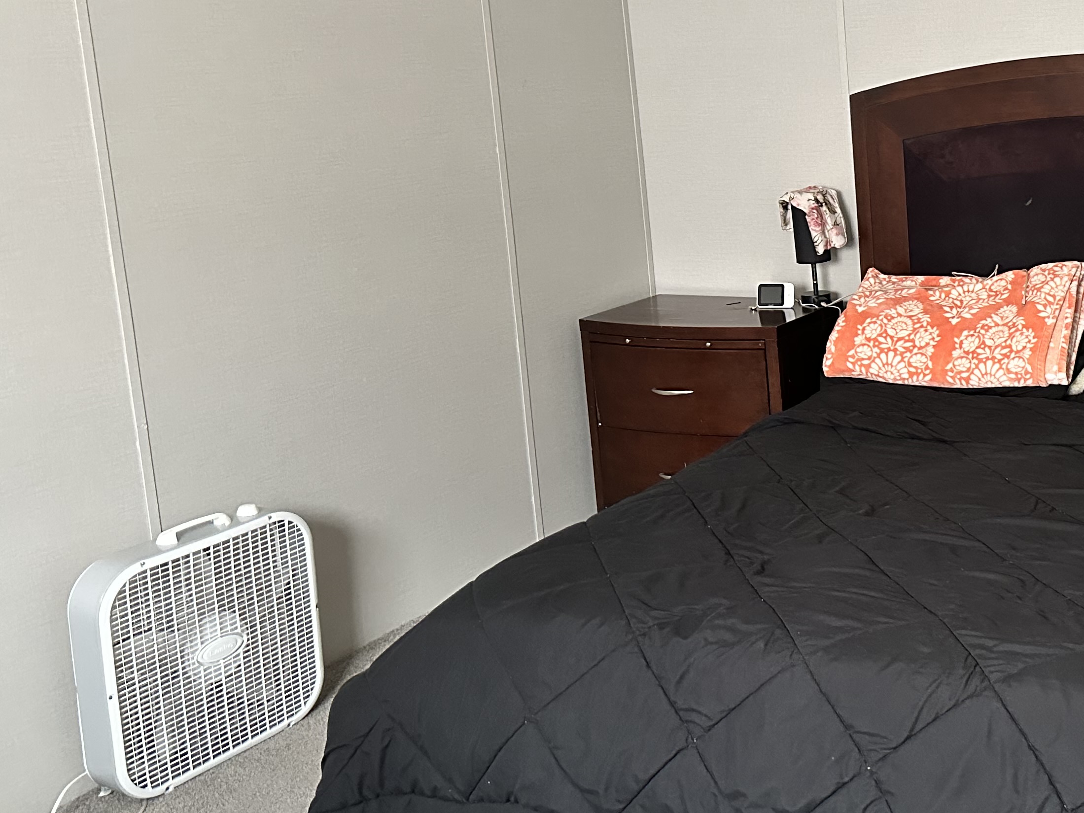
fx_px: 1378
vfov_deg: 32.6
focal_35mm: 44
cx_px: 986
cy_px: 272
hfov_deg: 39.7
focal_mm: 6.86
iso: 640
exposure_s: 1/60
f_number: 1.78
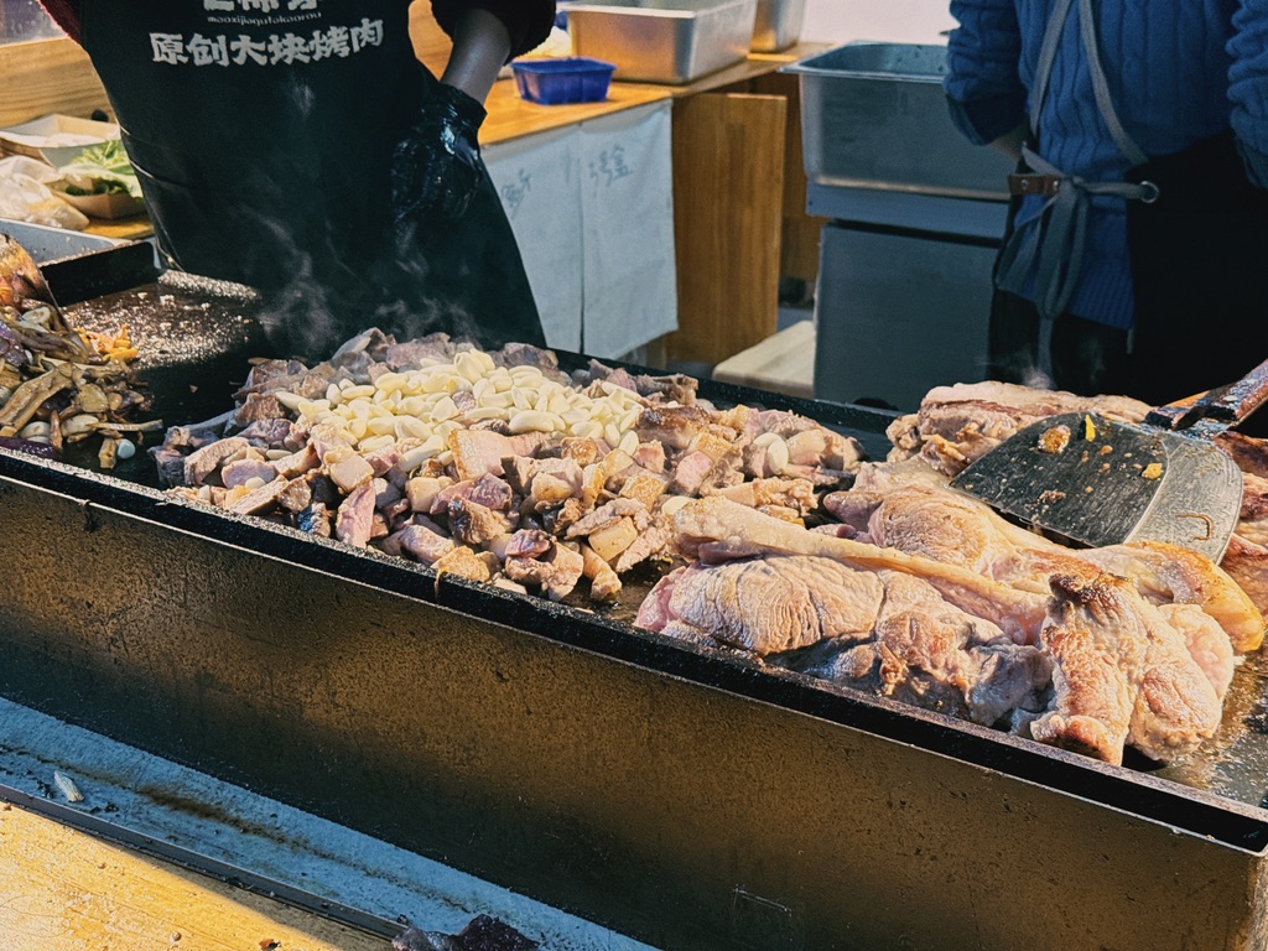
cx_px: 634
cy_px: 476
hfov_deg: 39.7
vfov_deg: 30.3
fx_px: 1758
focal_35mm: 48
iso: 100
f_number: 1.78
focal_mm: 6.76
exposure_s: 1/60
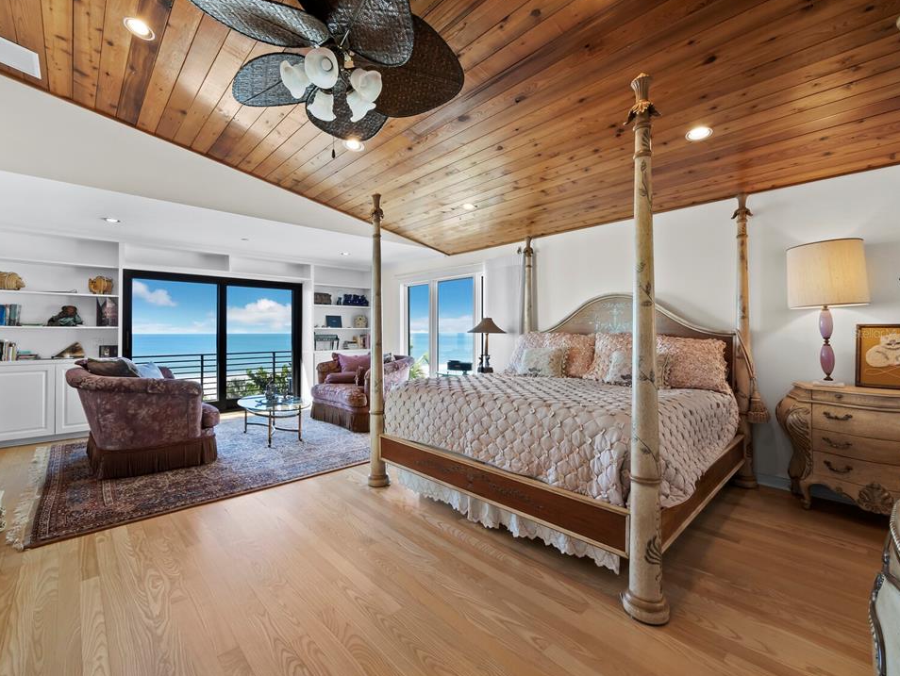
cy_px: 333
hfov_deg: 98.0
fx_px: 390
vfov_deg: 81.8
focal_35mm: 15
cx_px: 427
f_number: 11
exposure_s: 1/3
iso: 250
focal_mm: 7
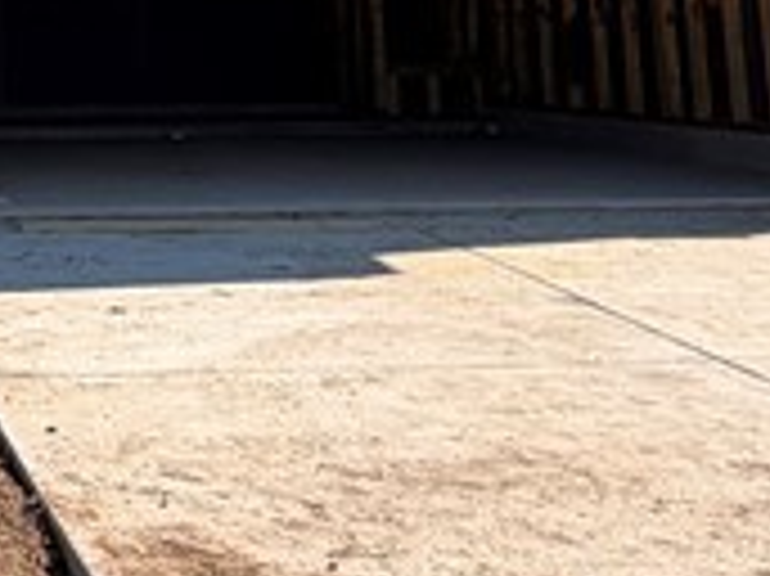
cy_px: -256
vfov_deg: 16.2
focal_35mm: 84
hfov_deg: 21.2
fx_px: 1867
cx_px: -230
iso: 20
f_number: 2.2
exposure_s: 1/1033
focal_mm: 2.22
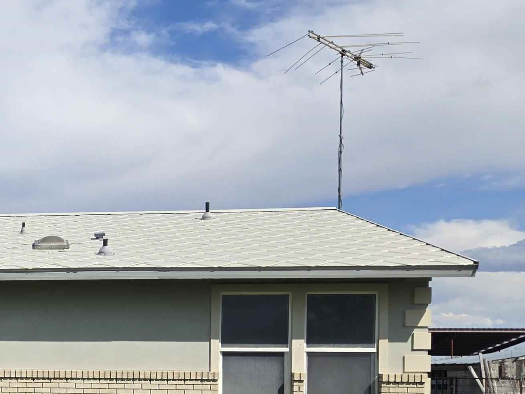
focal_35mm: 54
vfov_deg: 25.8
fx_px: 819
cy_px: 381
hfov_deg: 30.9
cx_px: -77
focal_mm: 5.4
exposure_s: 1/2558
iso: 25
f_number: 1.8
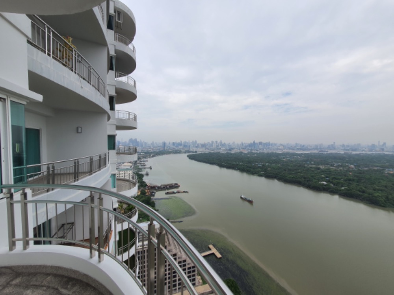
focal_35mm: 13
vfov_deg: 89.9
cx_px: 197
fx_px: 148
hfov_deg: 106.2
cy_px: 148
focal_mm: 1.8
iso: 50
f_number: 2.2
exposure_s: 1/1136
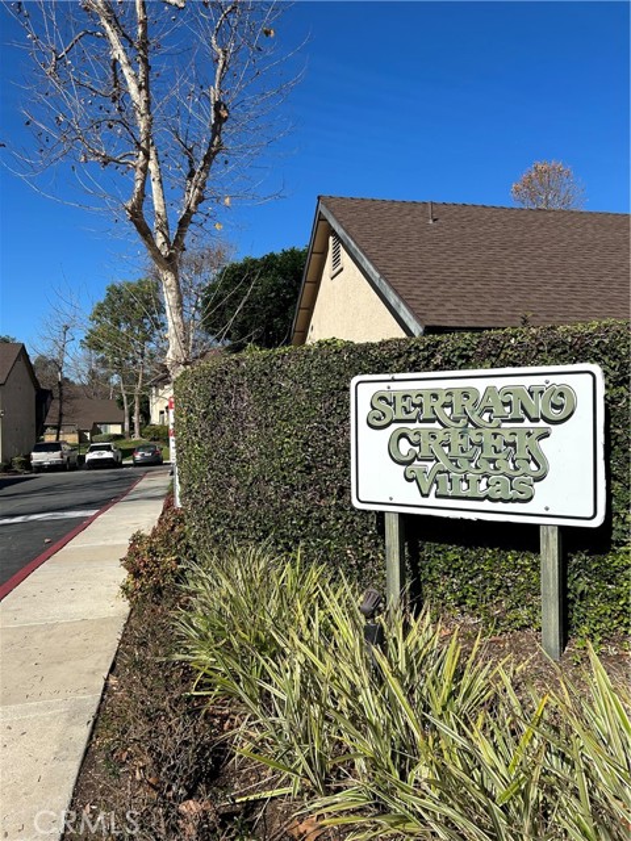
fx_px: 632
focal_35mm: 26
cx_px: 316
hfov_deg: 53.1
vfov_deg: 67.3
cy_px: 420
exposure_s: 1/5319
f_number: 1.5
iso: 50
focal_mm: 5.7
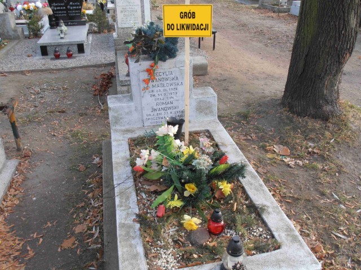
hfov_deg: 50.1
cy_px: 135
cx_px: 180
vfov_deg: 38.7
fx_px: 386
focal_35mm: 37
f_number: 3.9
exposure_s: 1/100
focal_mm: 6.61
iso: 80
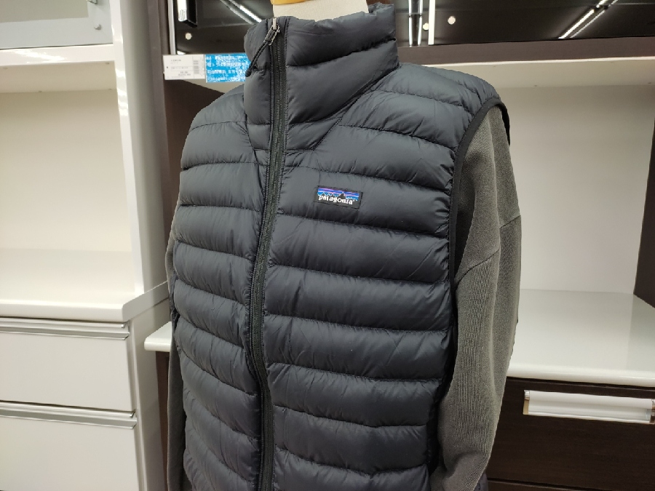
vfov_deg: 53.1
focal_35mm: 26
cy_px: 246
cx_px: 328
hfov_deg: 67.3
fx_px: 492
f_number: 1.79
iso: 159
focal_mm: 4.74
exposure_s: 1/30
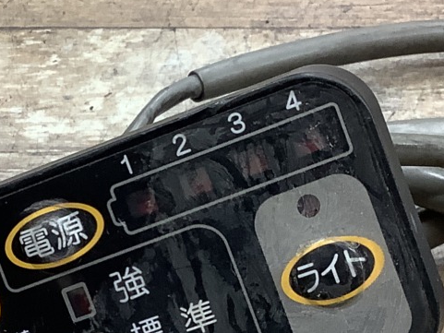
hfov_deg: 18.5
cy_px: 291
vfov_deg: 13.9
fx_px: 1360
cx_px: 150
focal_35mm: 106
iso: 100
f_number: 2.4
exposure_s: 1/50
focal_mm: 3.3
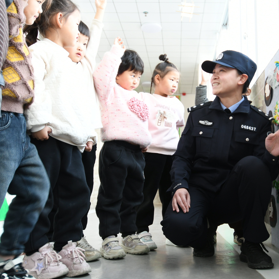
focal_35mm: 39
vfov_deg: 42.8
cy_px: 138
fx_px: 356
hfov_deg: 42.7
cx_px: 162
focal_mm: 20
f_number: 4
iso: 500
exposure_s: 1/30
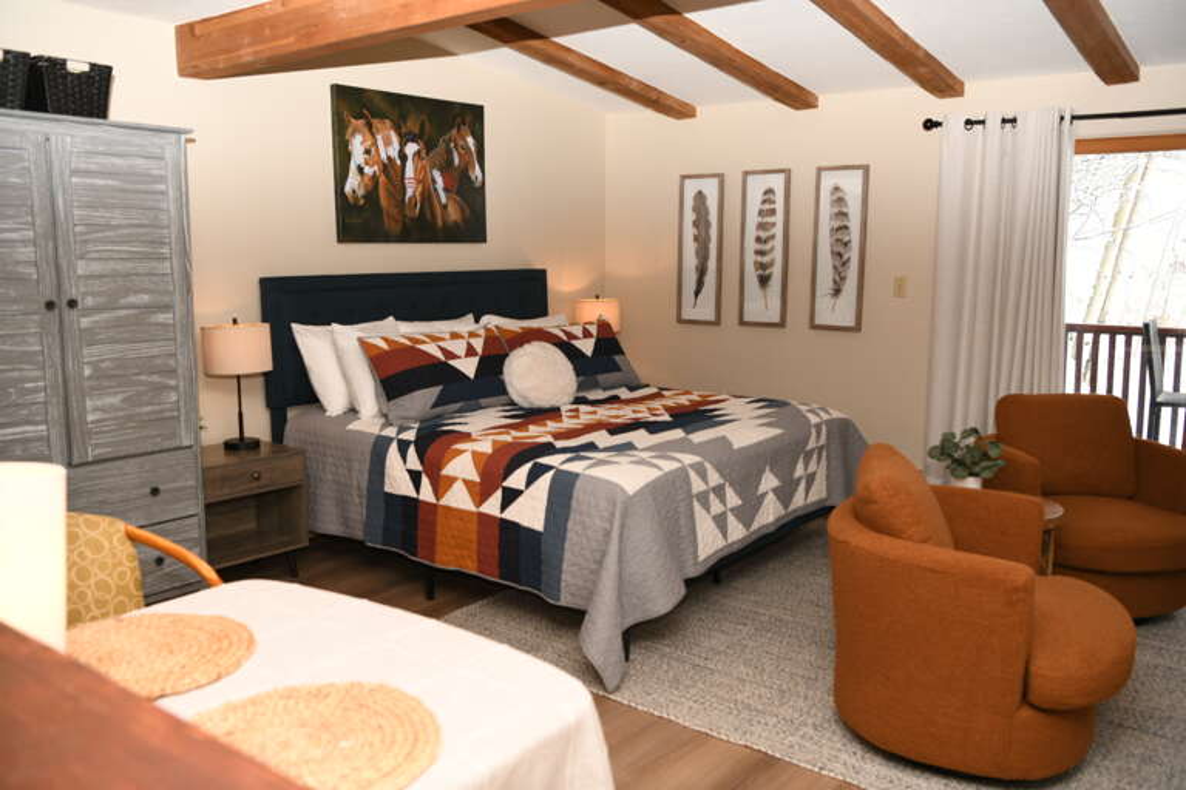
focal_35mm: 31
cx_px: 593
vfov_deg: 42.3
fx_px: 1021
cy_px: 395
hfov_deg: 60.3
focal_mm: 31
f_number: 4
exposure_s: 1/60
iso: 100
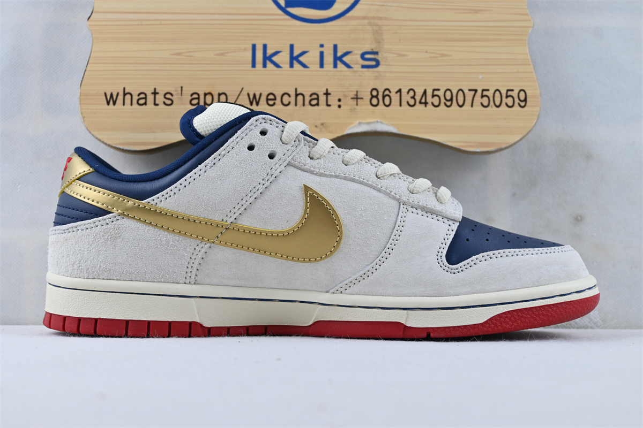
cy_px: 214
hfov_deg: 36.9
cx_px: 322
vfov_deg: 25.1
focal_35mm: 54
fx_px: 964
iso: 100
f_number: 5.3
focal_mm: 36
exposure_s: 1/50
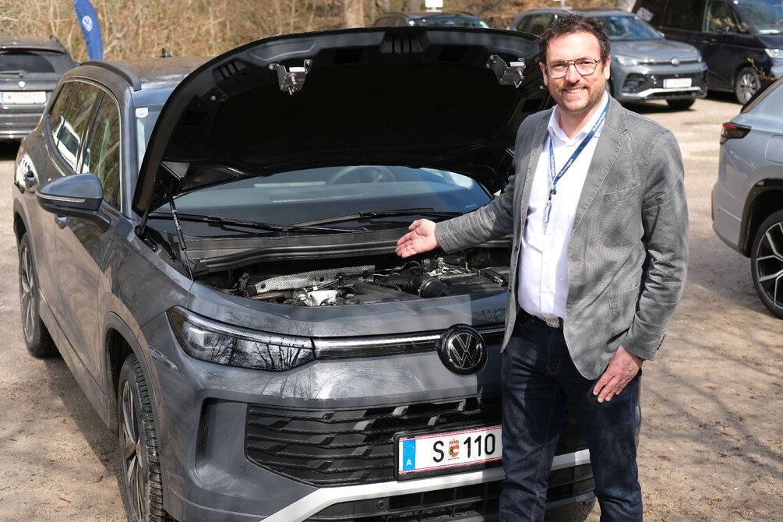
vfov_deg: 23.4
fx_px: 1261
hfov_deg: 34.5
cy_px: 267
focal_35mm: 58
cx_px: 373
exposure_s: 1/800
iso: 160
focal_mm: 35
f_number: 3.2
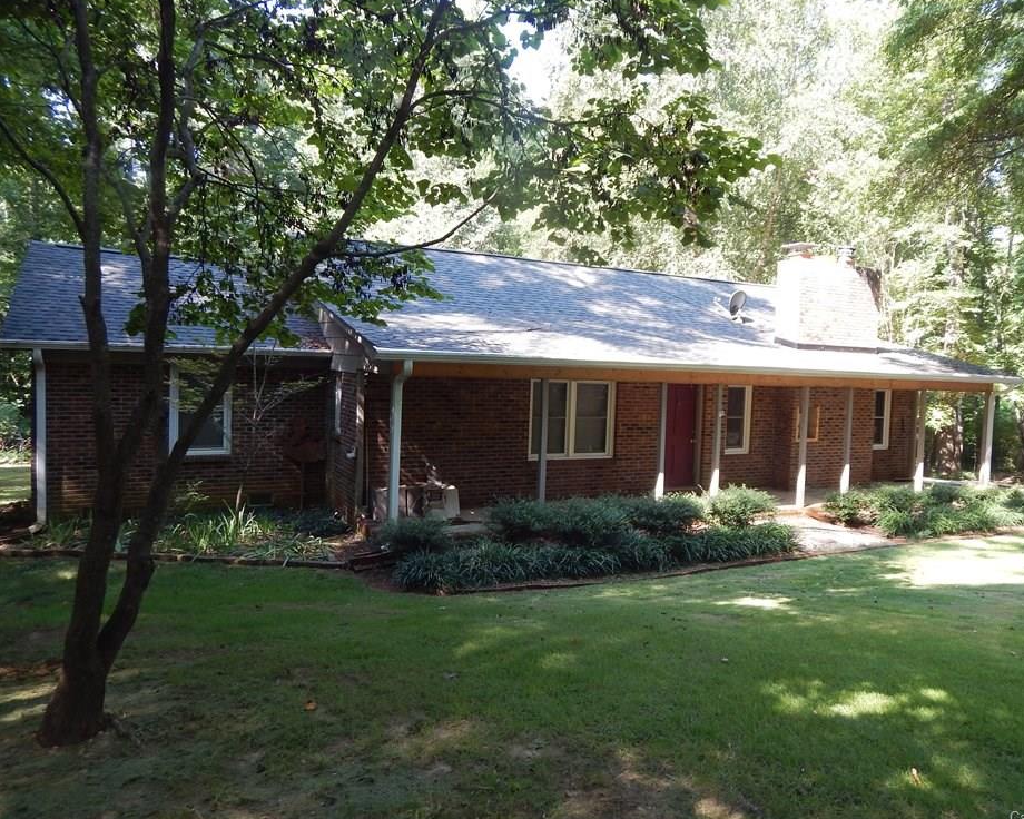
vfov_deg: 56.8
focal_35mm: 25
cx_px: 568
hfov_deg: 67.9
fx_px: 758
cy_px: 401
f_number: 3
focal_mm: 4
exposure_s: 1/100
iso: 125
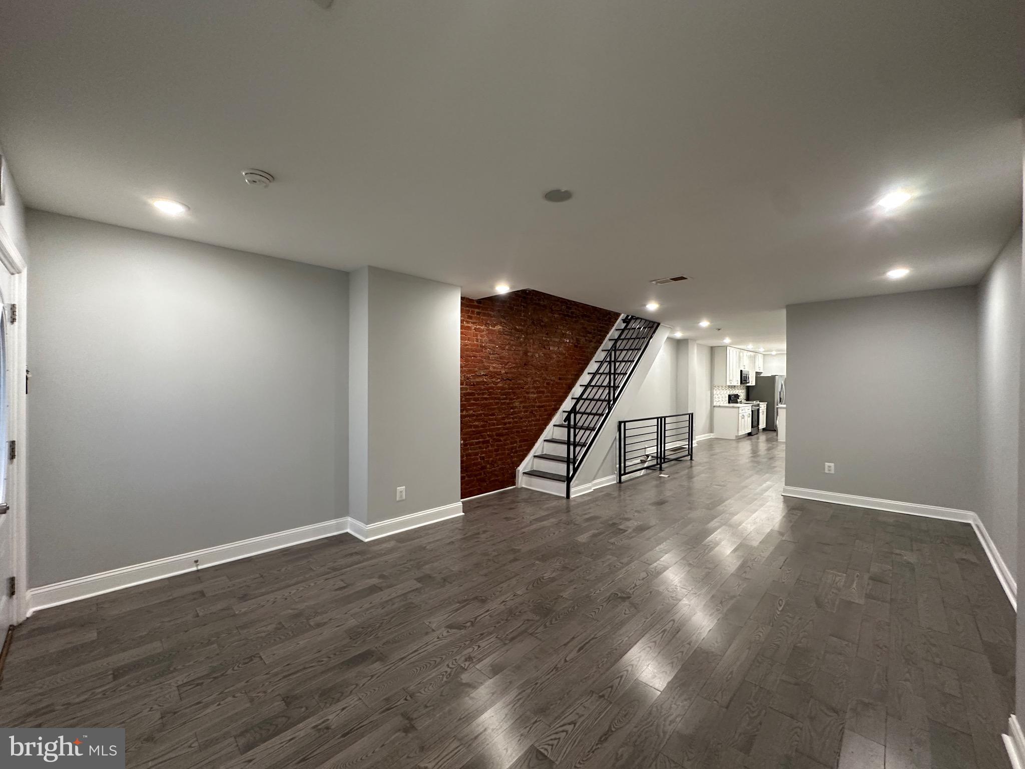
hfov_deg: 102.1
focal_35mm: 14
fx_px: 415
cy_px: 384
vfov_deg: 85.7
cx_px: 512
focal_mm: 2.22
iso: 250
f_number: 2.2
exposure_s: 1/60
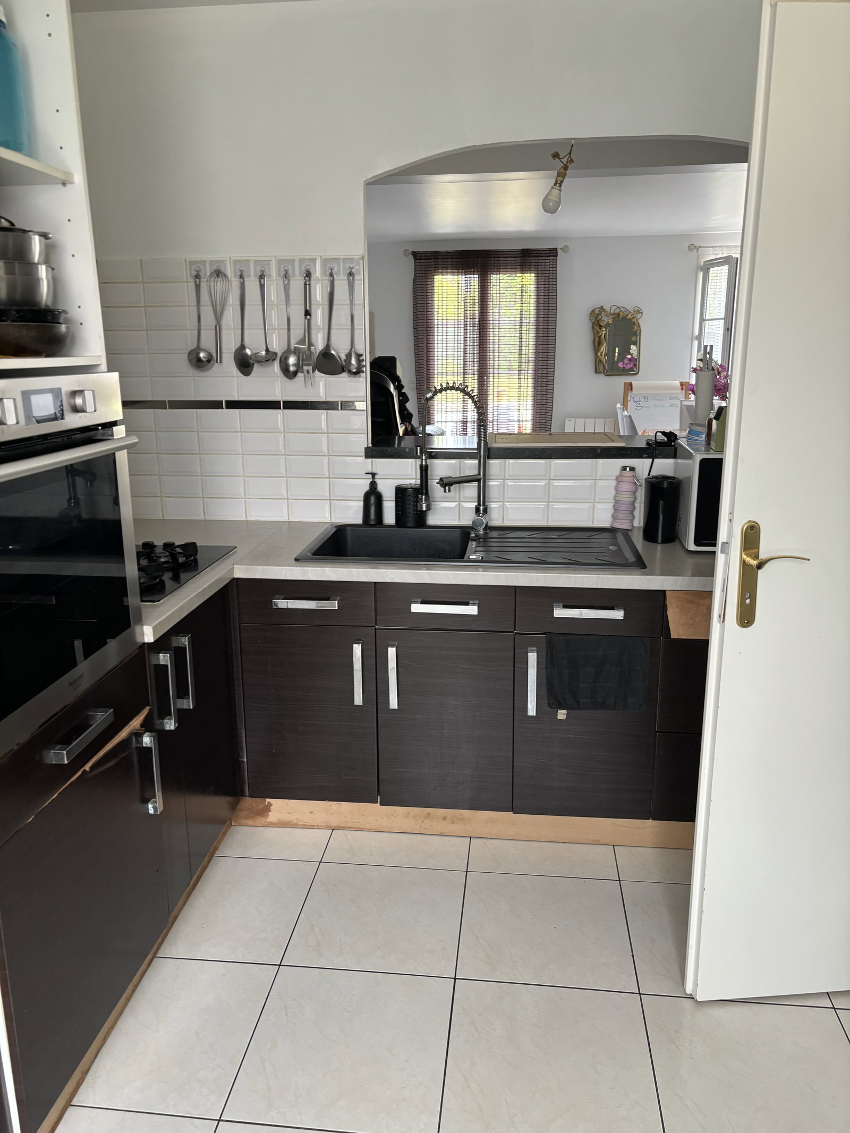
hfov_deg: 53.1
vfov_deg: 67.3
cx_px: 425
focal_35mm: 26
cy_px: 566
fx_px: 851
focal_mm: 5.96
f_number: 1.6
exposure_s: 1/92
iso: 125
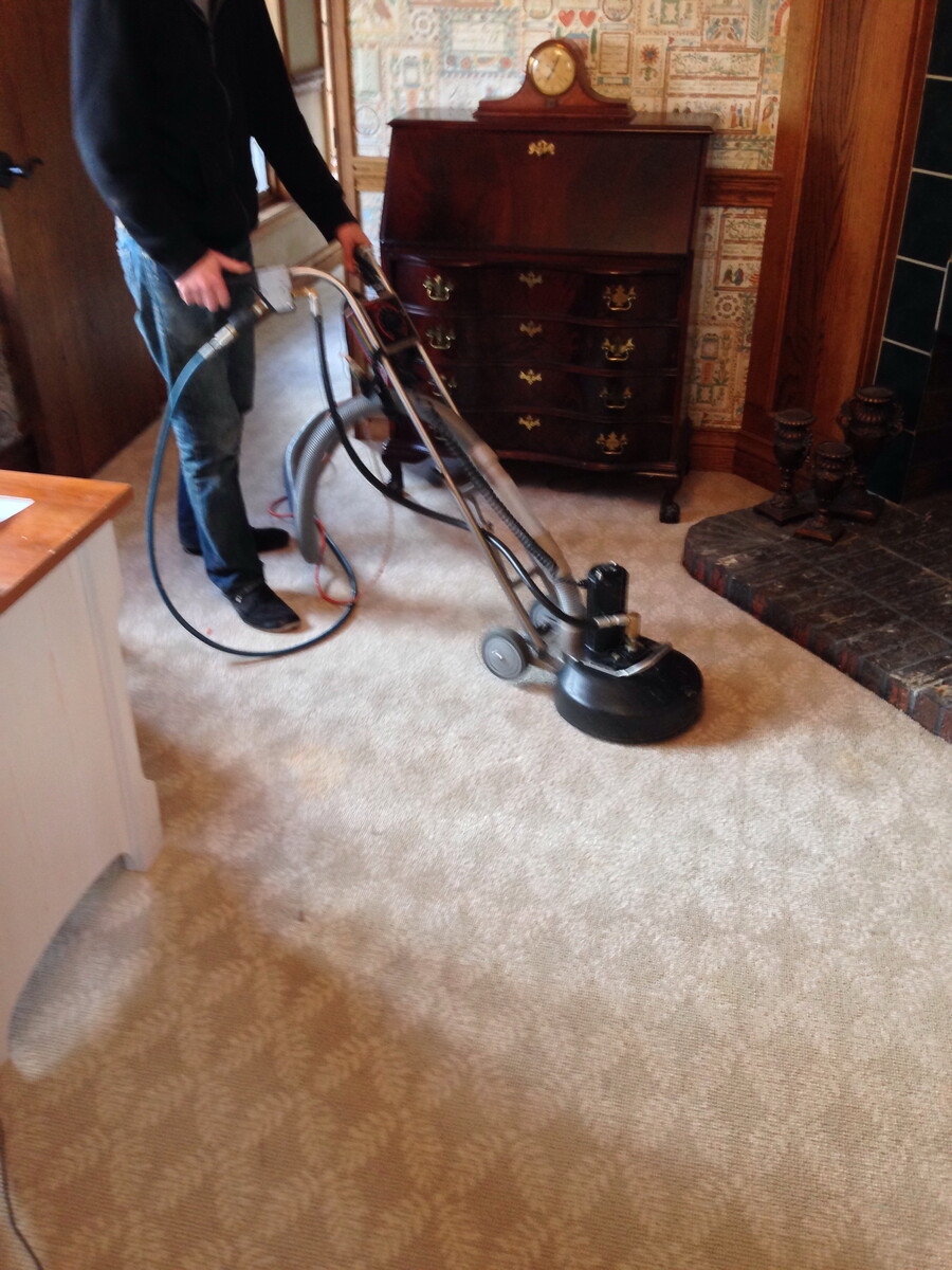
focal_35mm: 33
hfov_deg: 42.9
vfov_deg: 55.4
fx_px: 1210
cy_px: 635
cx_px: 476
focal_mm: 4.12
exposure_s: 1/20
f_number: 2.4
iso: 125
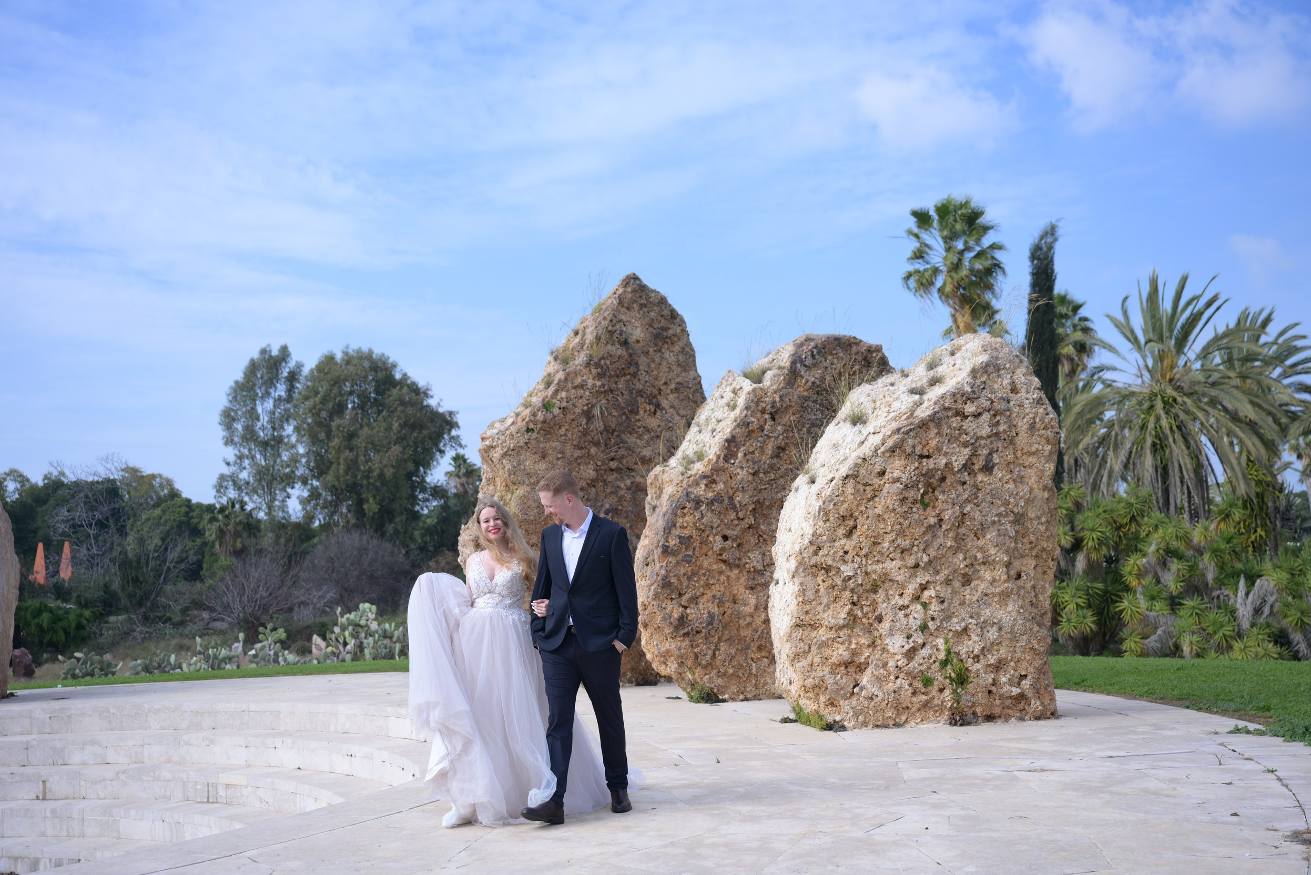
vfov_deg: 35.1
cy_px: 433
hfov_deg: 50.7
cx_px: 666
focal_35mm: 38
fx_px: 1384
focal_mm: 37
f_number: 3.5
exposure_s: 1/1600
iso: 125
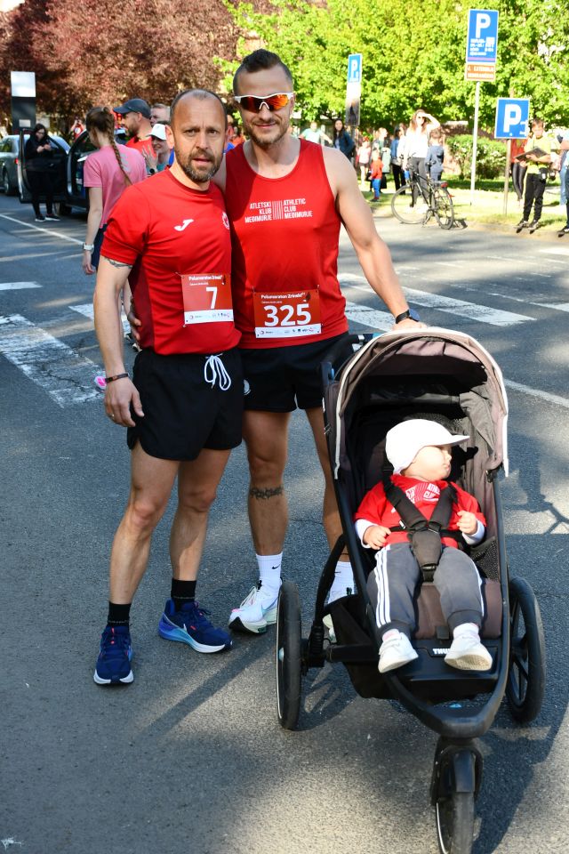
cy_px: 427
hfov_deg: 26.5
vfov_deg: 38.9
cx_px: 284
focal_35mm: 51
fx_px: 1209
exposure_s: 1/250
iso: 250
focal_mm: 34
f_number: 5.6
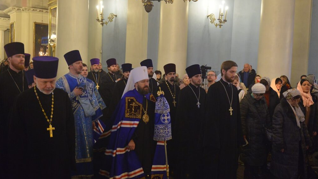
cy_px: 85
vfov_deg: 34.6
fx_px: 287
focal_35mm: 34
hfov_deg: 58.0
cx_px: 159
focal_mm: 32
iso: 3200
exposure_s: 1/60
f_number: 2.8
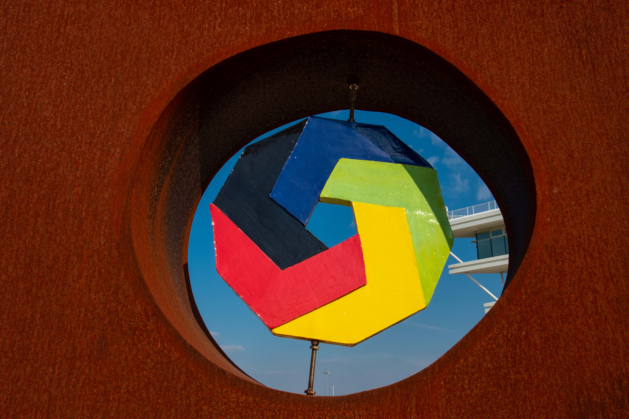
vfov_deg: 62.0
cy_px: 210
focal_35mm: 20
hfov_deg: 84.0
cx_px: 314
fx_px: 350
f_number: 13
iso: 200
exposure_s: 1/200
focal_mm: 20
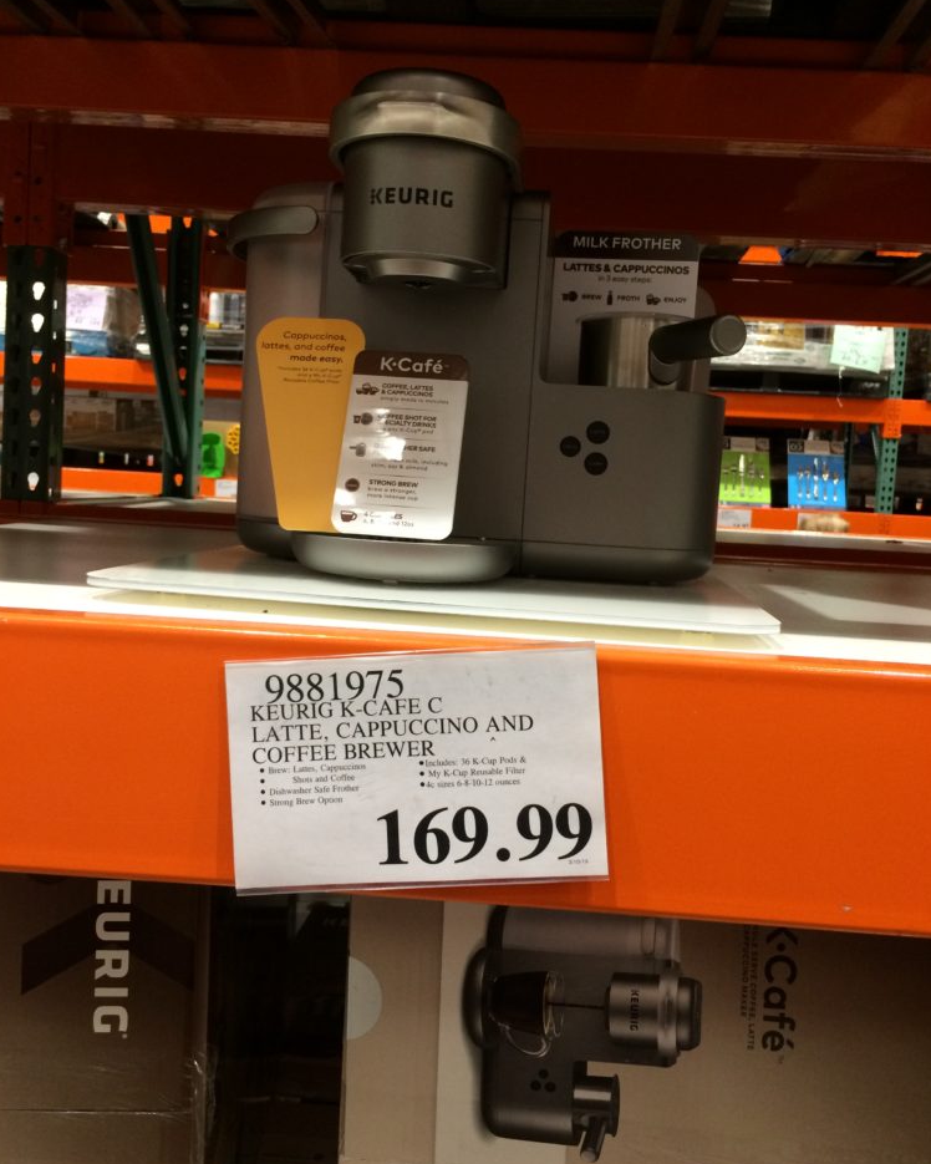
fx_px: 1068
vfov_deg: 57.1
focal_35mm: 31
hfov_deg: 47.1
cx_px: 466
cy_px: 544
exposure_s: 1/30
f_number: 2.2
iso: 125
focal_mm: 4.15
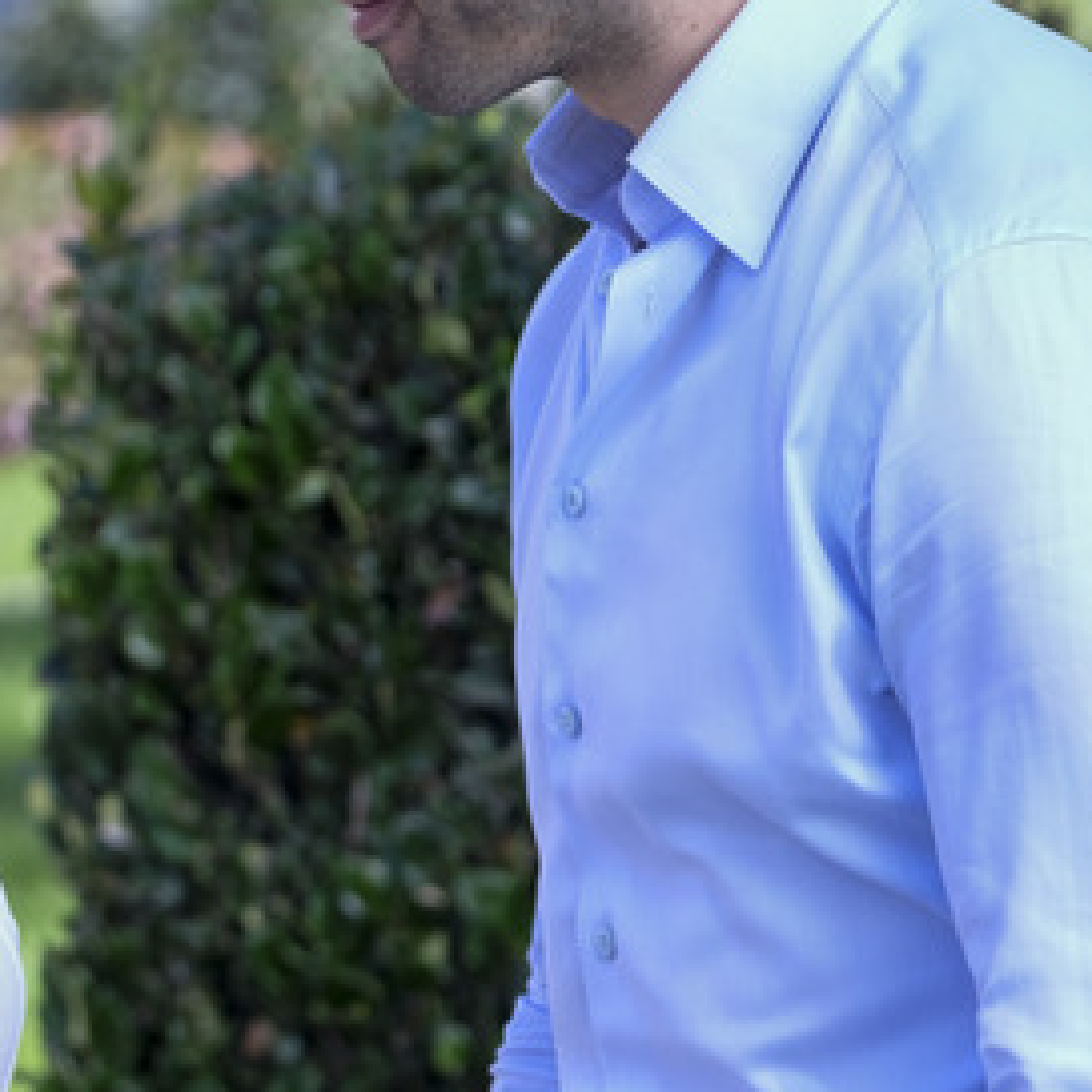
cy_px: 389
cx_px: -269
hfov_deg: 6.7
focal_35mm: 261
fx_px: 9315
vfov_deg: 6.7
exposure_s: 1/640
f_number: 3.2
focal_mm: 71.5
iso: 200
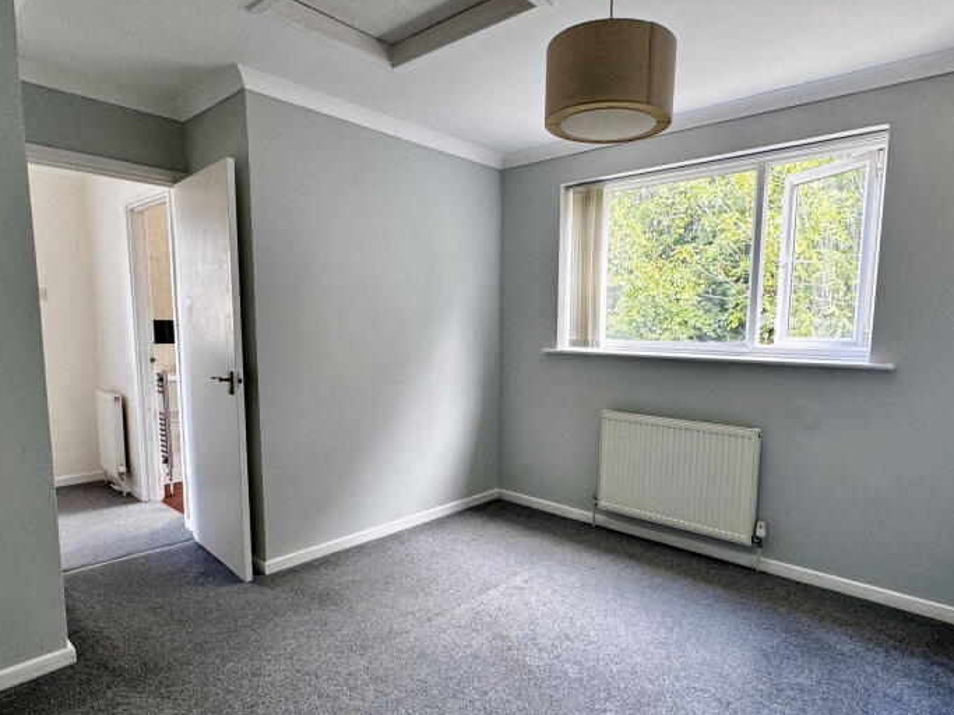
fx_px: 579
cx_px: 506
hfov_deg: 78.9
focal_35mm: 21
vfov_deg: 63.3
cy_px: 397
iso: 125
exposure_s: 1/99
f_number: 2.2
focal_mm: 2.22
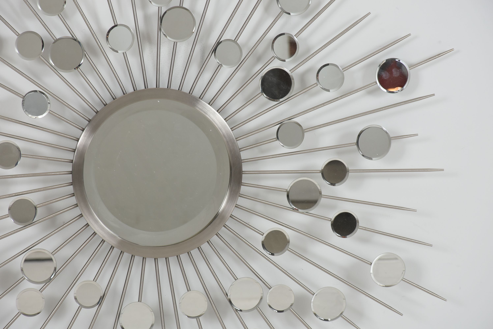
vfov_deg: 6.6
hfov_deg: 9.8
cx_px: 246
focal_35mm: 210
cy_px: 164
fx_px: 2878
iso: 200
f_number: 11
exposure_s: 1/125
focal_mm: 140
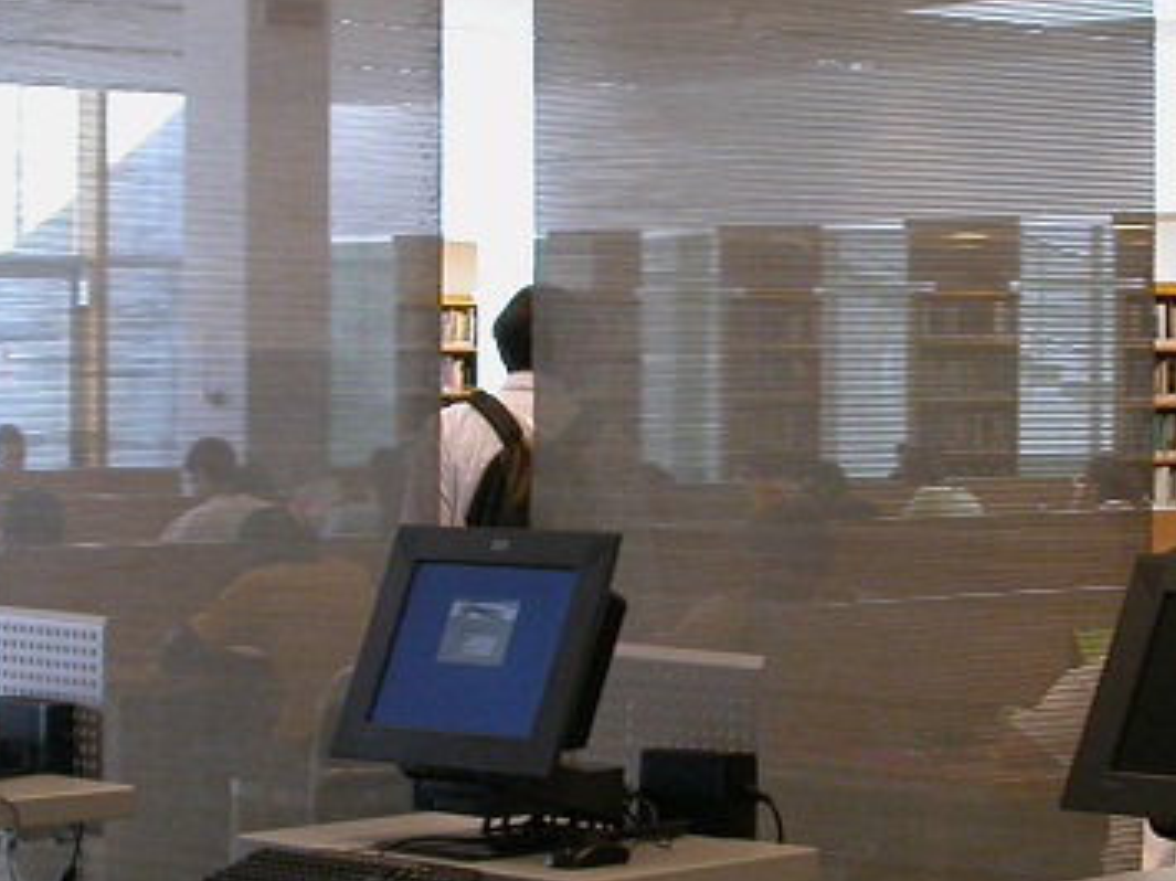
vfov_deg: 13.8
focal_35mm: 107
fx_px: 3634
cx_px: 875
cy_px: 490
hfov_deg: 18.3
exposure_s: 1/45.5
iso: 100
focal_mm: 7.85
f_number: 3
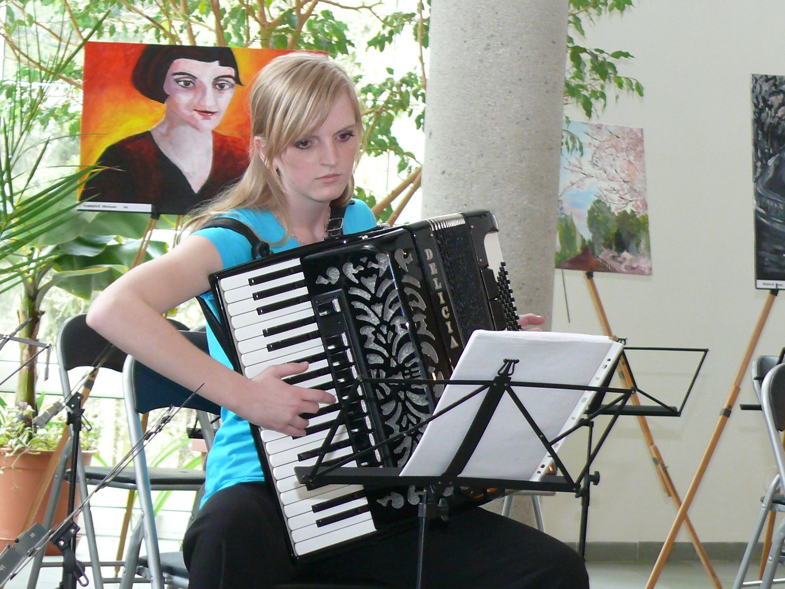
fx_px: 2699
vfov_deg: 12.5
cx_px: 392
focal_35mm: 119
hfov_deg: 16.6
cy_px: 294
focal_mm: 14.6
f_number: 3.2
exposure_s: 1/15
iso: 200
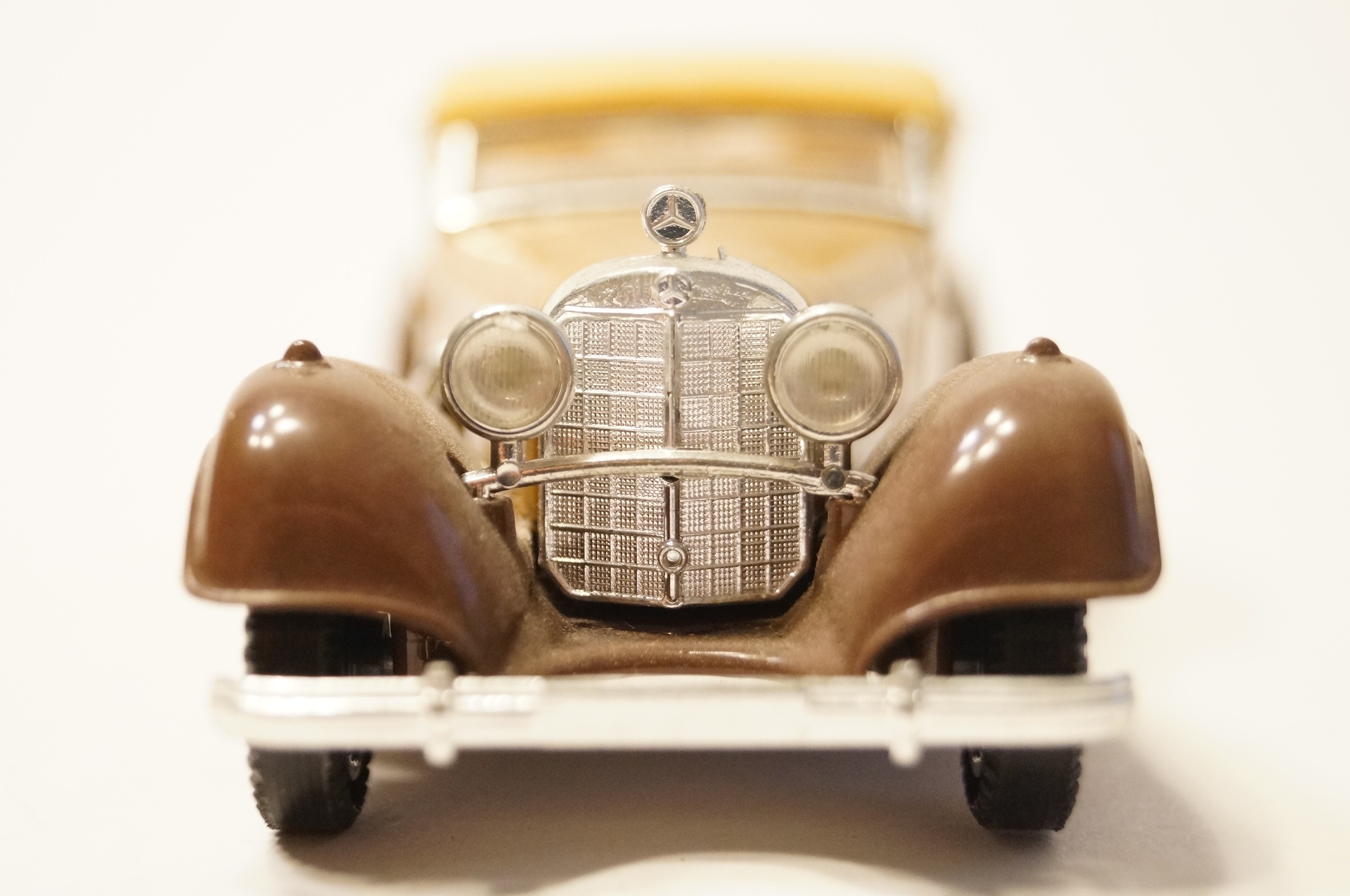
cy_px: 448
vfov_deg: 16.5
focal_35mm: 82
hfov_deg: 24.7
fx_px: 3089
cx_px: 675
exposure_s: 1/100
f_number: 5.6
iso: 2500
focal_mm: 55
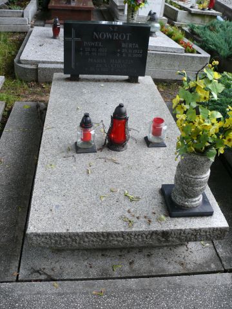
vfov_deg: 52.6
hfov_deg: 40.7
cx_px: 116
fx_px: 313
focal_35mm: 35
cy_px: 154
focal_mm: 7.4
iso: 100
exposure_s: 1/50
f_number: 2.8
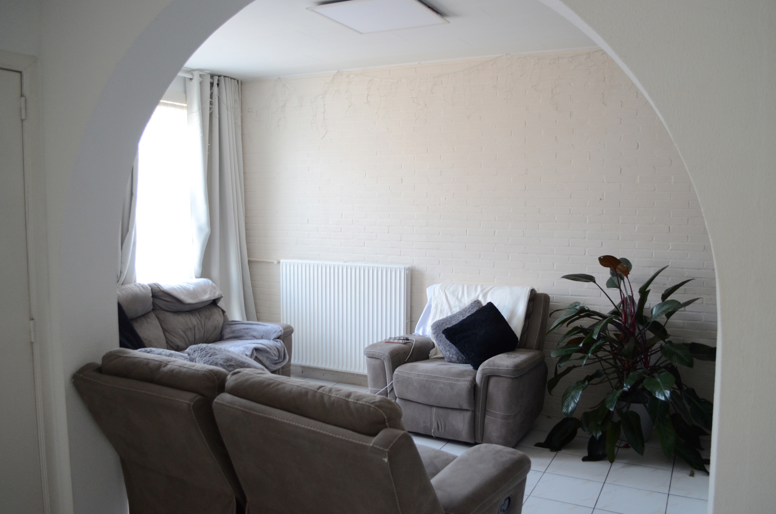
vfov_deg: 43.4
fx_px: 645
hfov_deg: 62.0
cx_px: 388
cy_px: 257
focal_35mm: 30
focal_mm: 20
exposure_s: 1/30
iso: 900
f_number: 3.8
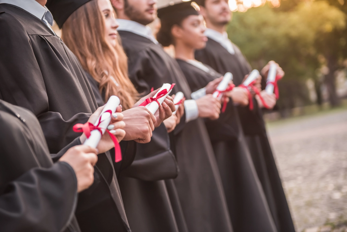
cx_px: 174
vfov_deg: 19.5
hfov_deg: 28.8
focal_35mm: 70
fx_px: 675
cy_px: 116
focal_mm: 70
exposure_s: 1/400
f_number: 2.8
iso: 640
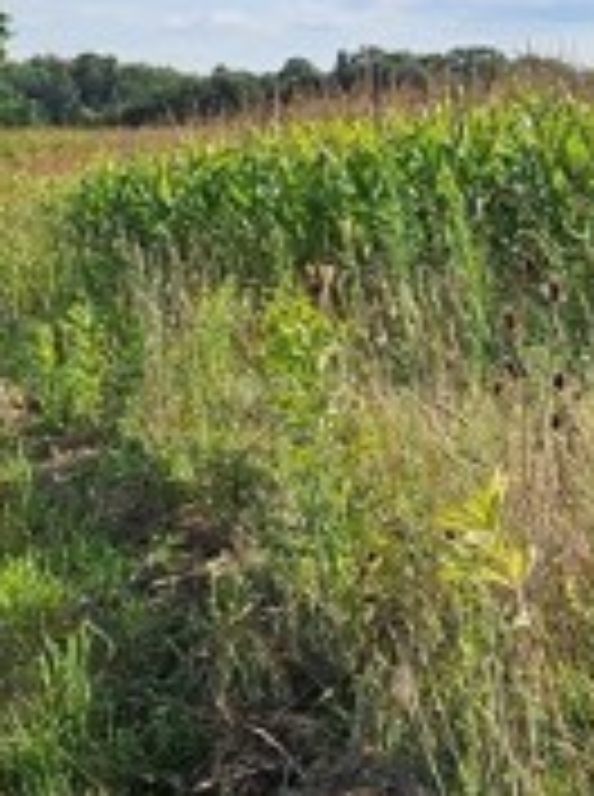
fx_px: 2296
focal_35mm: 100
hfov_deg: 14.7
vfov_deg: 19.3
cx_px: 288
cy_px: 706
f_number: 1.8
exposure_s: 1/2082
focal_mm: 5.4
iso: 25
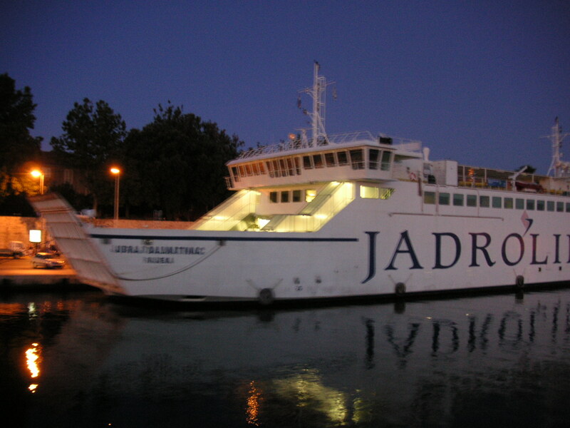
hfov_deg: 50.1
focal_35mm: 37
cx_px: 285
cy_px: 214
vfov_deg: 38.7
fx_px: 609
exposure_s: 1/2
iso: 100
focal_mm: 6.1
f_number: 2.8
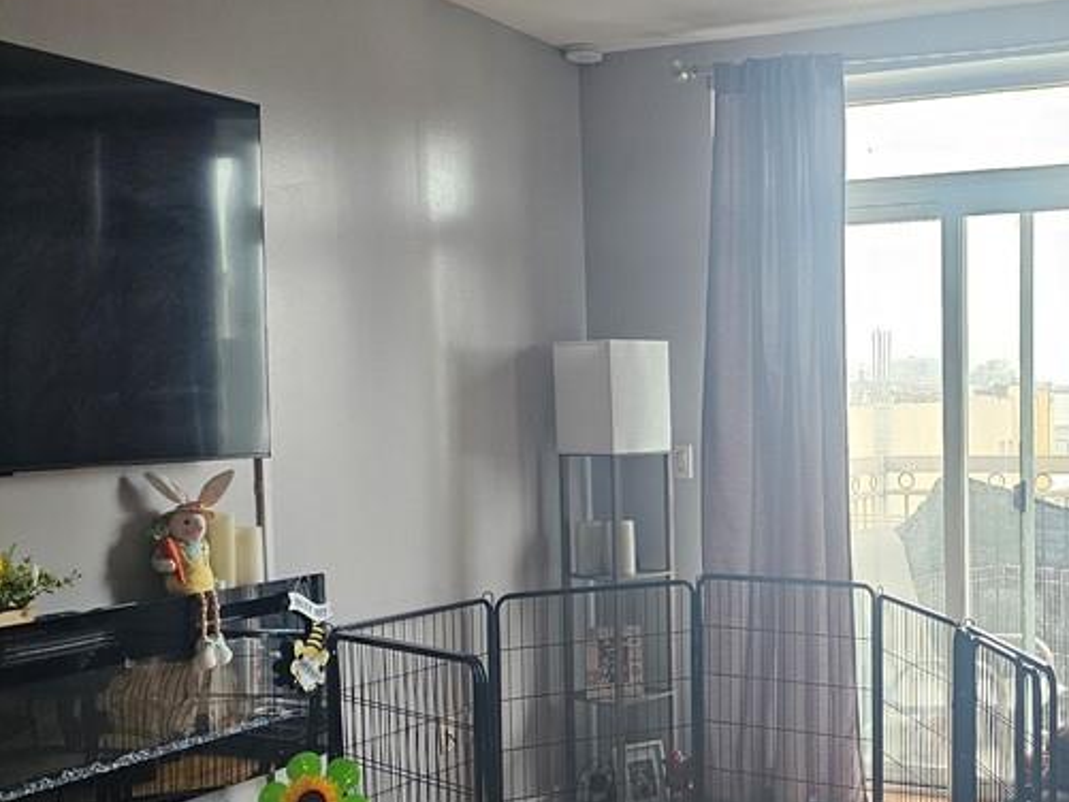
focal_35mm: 47
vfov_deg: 30.8
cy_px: 478
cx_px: 849
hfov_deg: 38.9
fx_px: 1452
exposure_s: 1/120
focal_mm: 6.3
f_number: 1.7
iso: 200
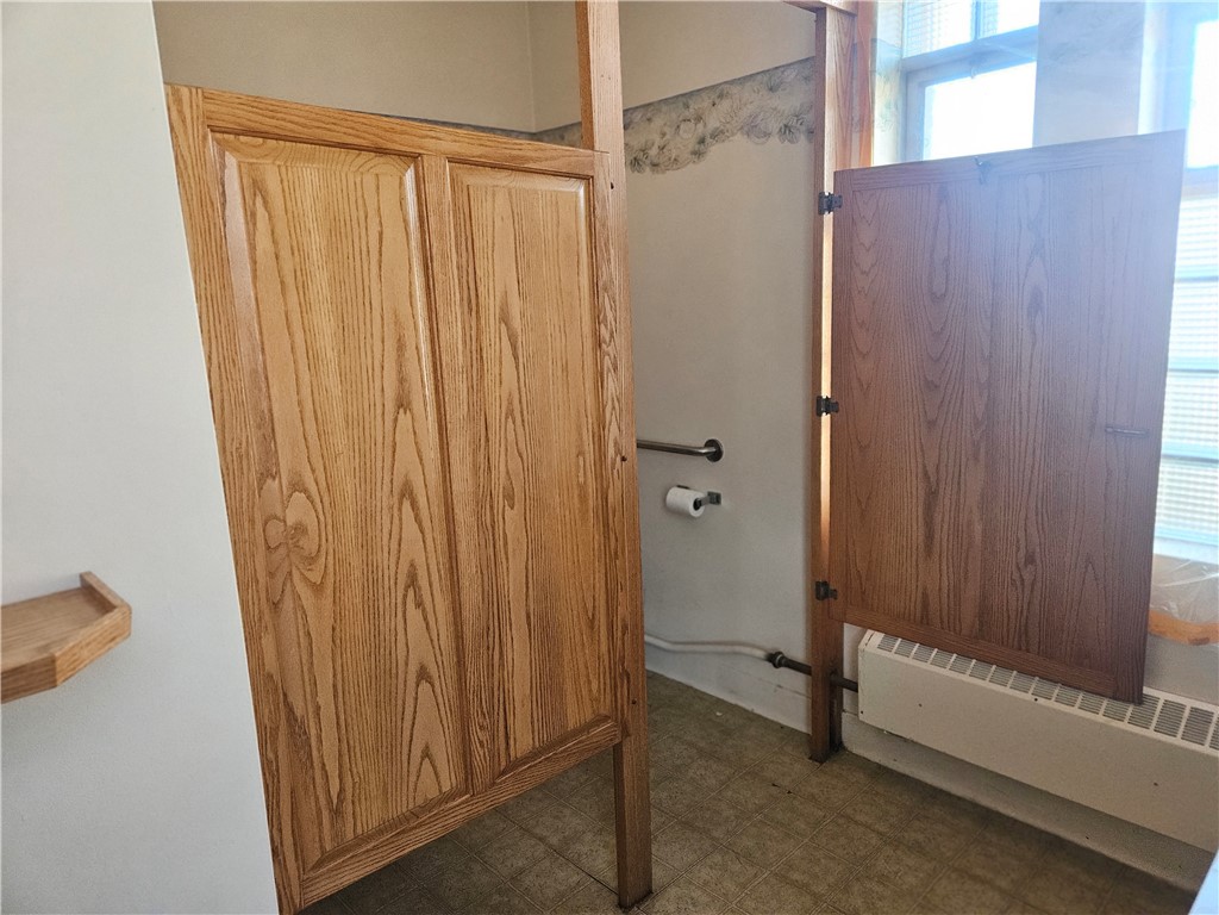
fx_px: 810
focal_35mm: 23
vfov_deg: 58.9
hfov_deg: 73.9
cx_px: 610
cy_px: 458
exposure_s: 1/170
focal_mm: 5.4
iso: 500
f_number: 1.8
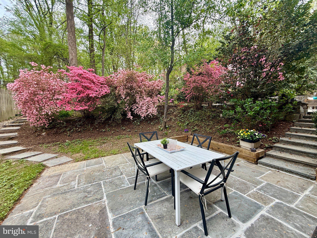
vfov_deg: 85.7
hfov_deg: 102.1
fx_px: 128
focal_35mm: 14
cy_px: 119
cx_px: 158
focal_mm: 2.22
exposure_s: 1/252
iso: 50
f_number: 2.2
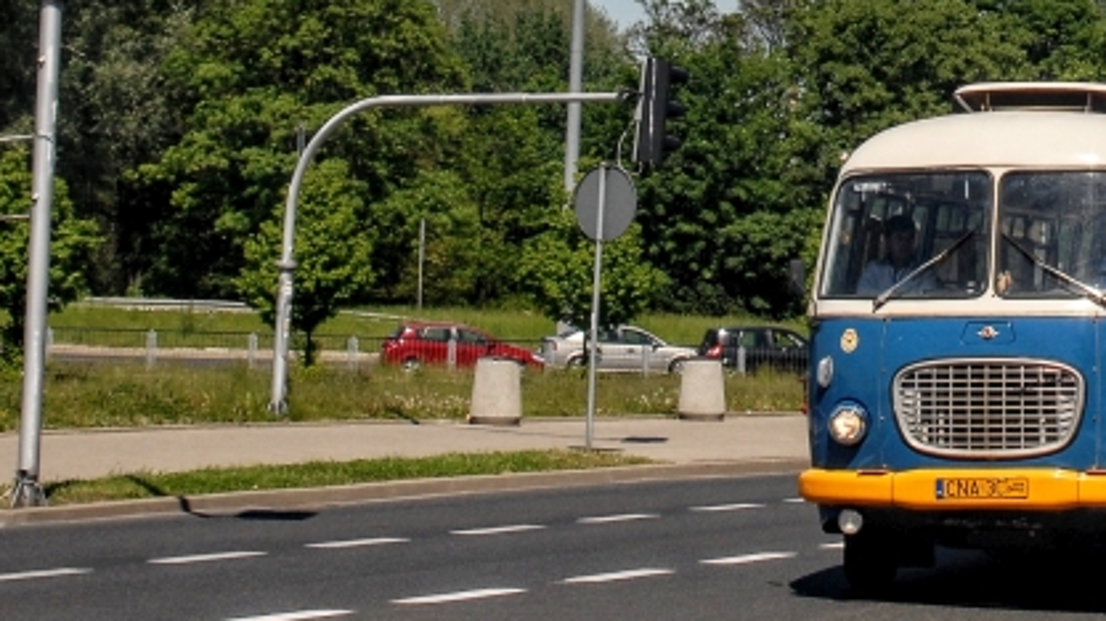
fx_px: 8508
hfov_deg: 7.4
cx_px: 1159
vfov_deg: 4.2
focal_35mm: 290
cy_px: -188
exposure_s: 1/500
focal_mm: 75
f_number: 11
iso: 200
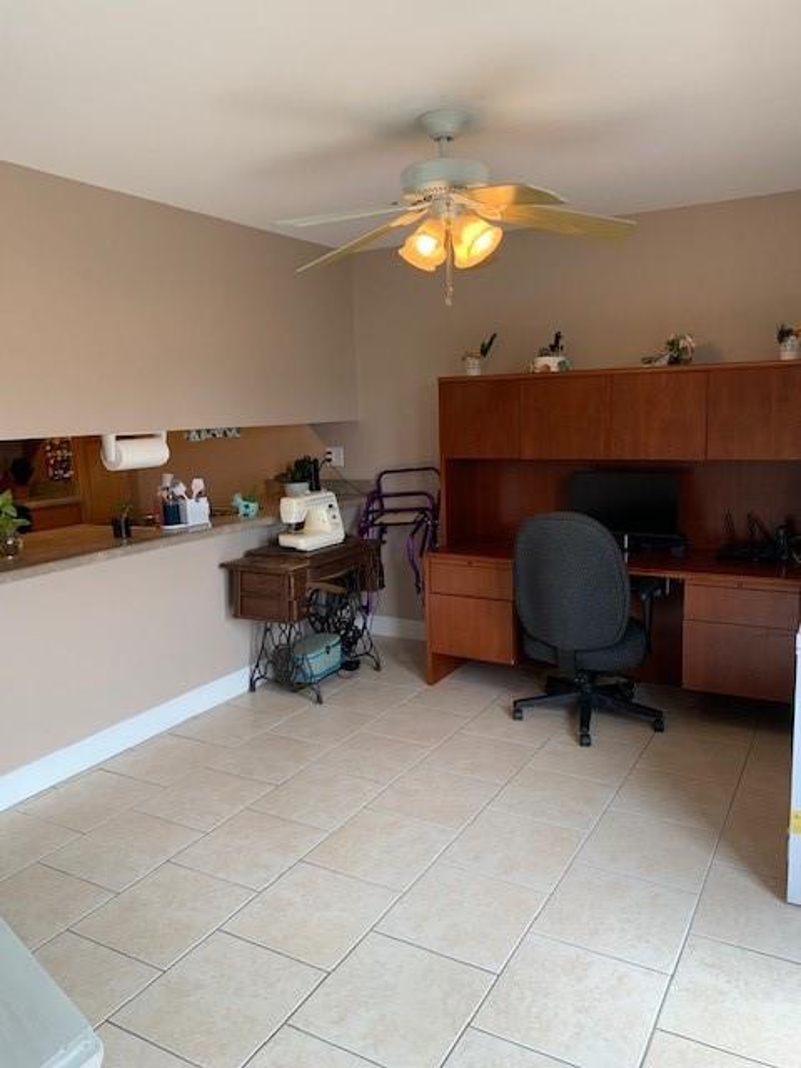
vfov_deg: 67.3
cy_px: 534
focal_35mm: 26
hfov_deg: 53.1
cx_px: 400
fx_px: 802
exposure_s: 1/121
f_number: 1.8
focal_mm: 4.25
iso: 64
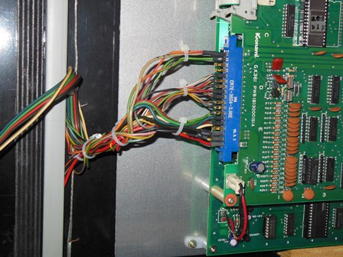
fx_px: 495
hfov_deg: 38.2
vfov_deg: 29.1
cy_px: 128
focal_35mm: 50
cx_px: 172
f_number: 4
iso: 125
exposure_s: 1/60
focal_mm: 8.9
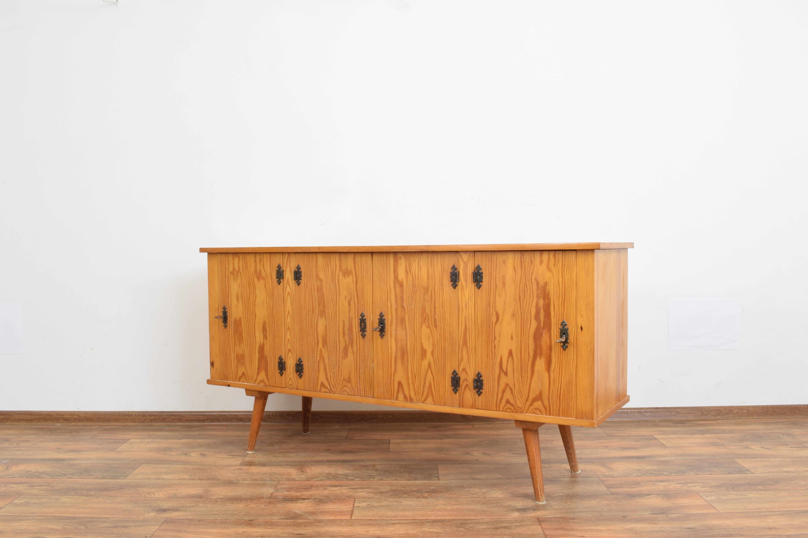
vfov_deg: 40.0
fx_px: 741
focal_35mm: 33
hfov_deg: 57.2
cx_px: 404
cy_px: 269
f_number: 25
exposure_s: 4
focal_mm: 22
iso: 100
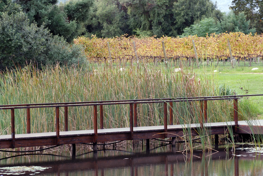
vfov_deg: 8.3
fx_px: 1207
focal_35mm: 165
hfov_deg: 12.4
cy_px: 88
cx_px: 132
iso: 250
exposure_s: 1/160
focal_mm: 110
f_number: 5.6
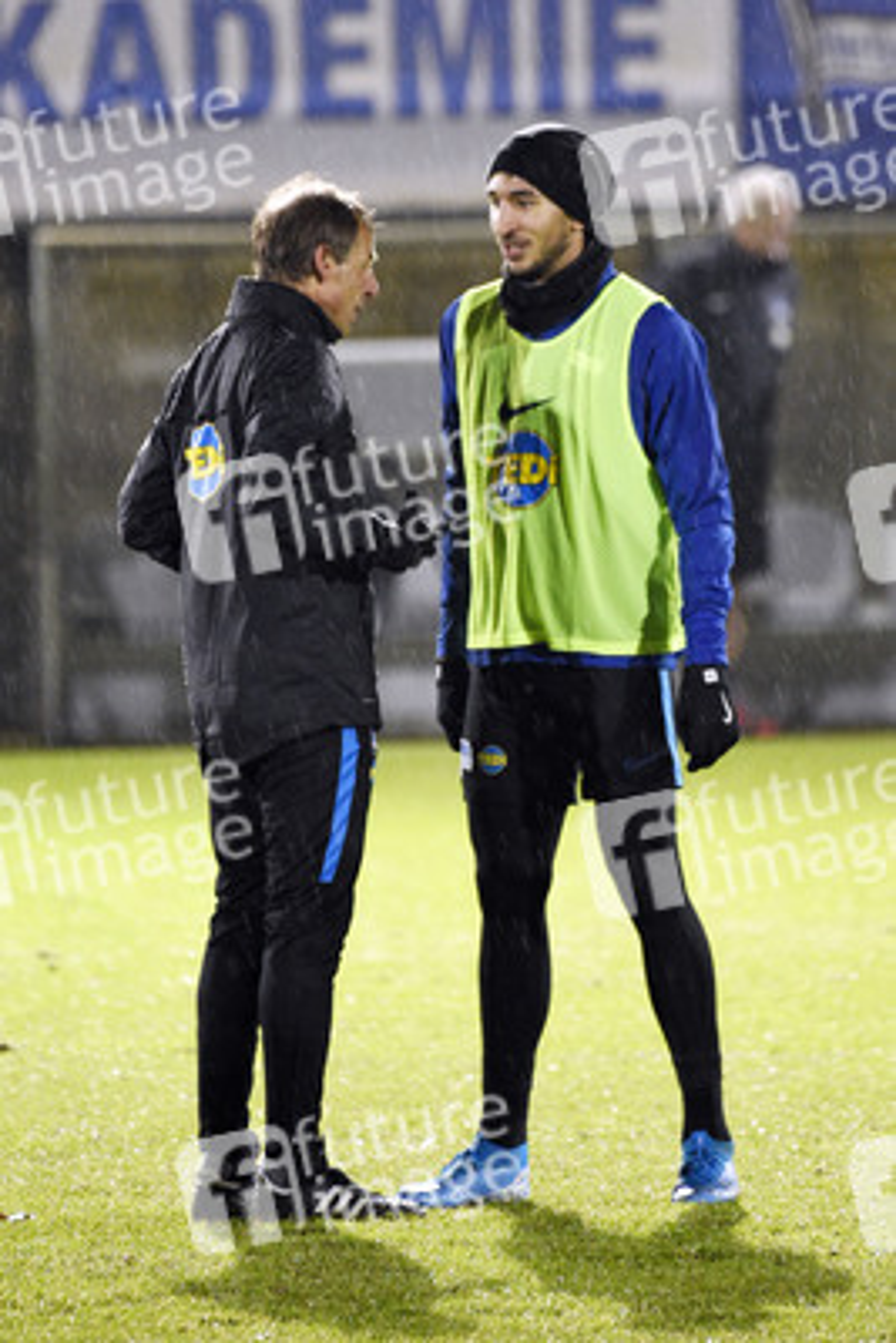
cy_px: 672
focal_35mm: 500
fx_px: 18649
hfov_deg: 2.8
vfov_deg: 4.1
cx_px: 448
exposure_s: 1/160
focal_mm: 500
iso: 5000
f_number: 5.6
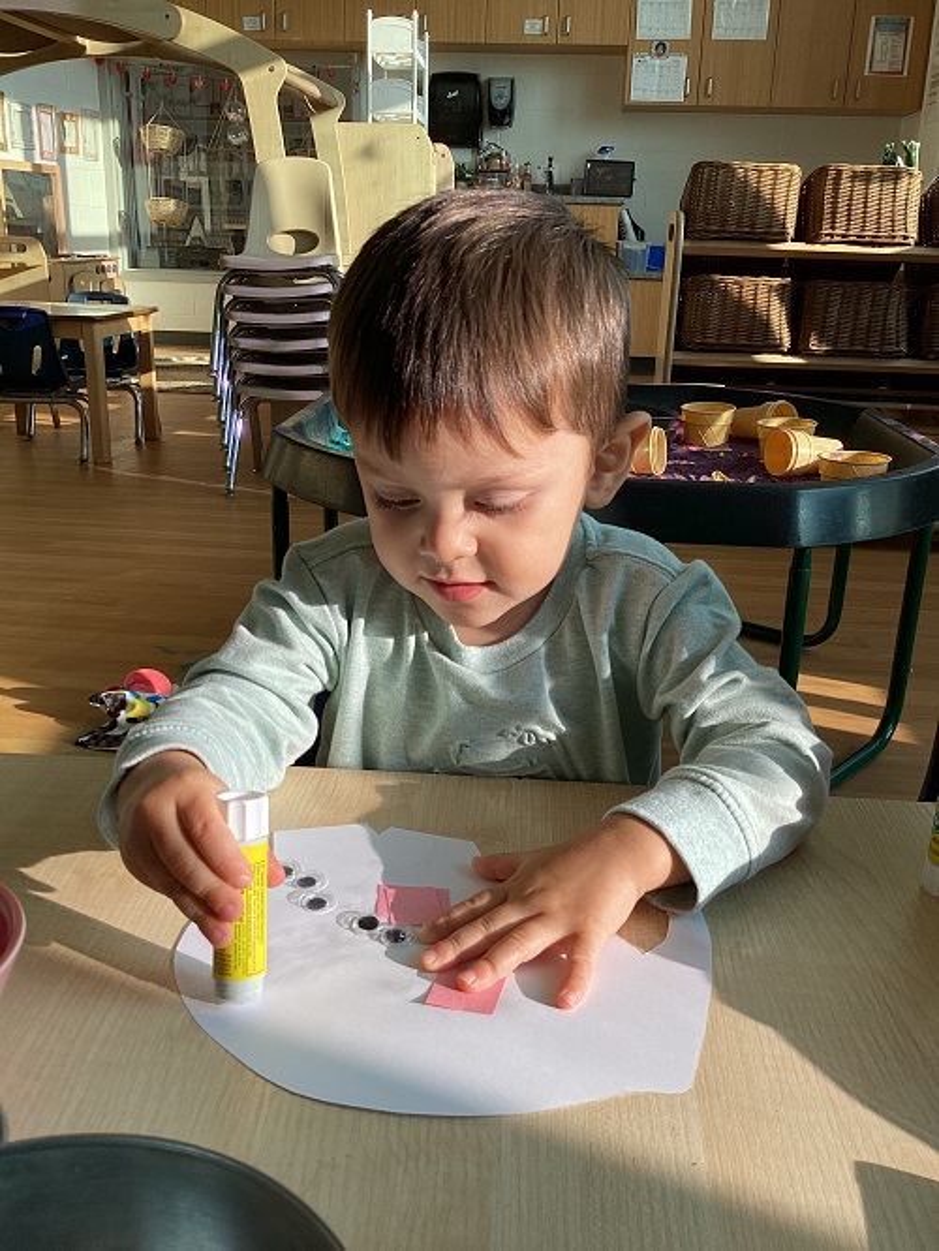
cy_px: 626
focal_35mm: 31
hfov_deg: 45.5
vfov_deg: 58.3
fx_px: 1120
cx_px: 470
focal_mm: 3.3
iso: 25
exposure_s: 1/110
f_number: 2.4
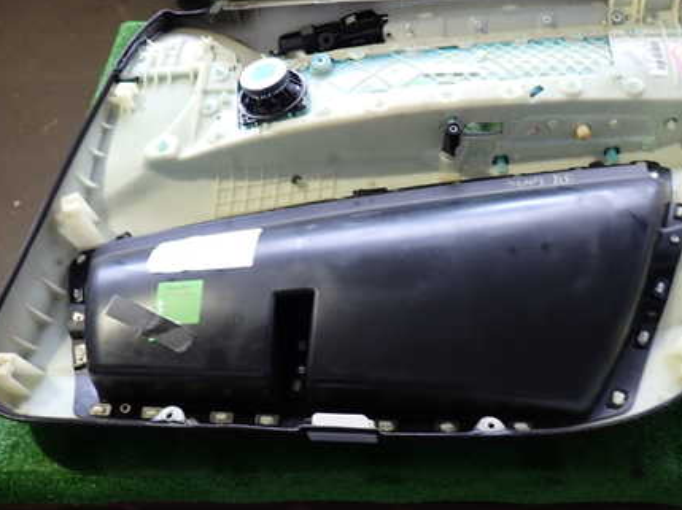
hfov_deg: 52.6
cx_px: 356
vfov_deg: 40.5
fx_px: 689
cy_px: 213
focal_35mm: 35
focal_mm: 4.5
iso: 200
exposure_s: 1/40
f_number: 2
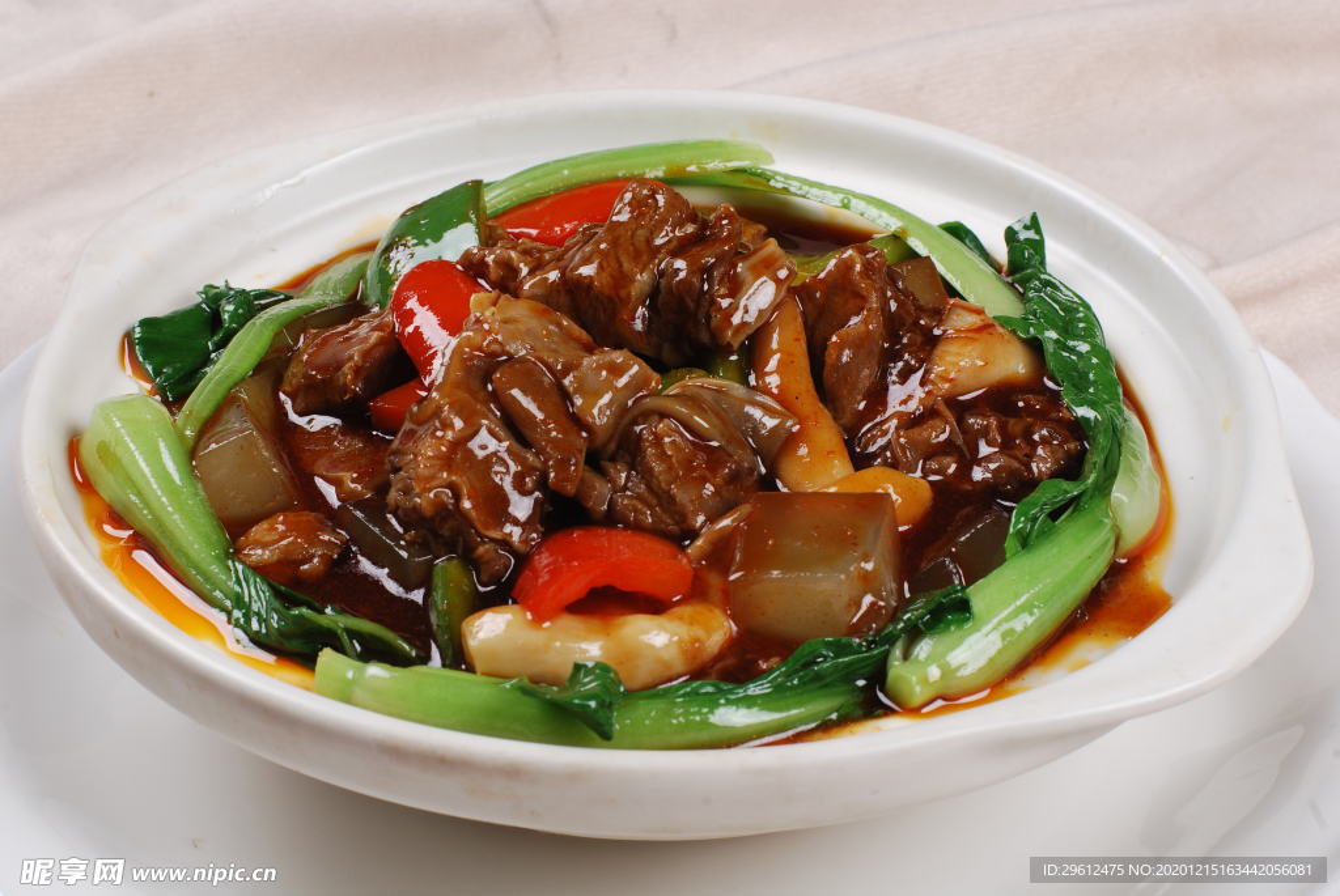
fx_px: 2794
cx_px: 670
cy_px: 448
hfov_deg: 27.0
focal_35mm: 75
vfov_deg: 18.2
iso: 100
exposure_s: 1/125
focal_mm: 50
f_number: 14
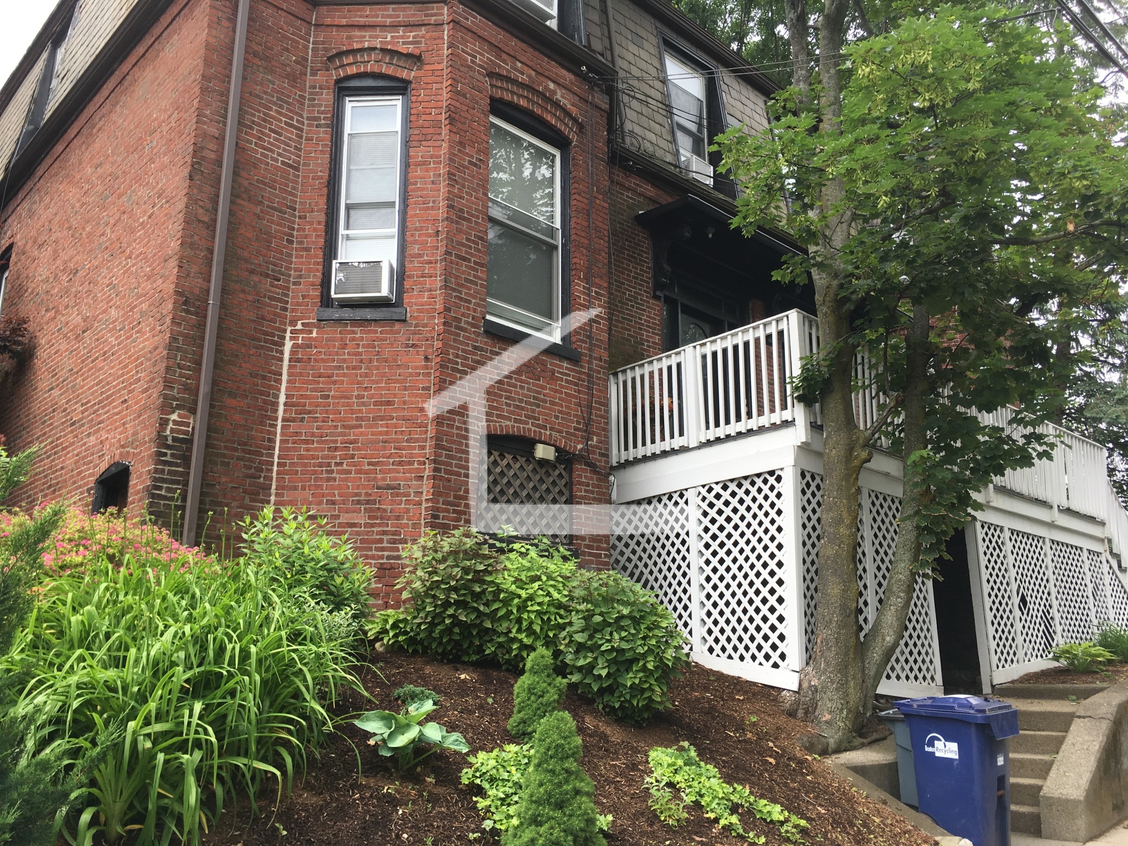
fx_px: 945
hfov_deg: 61.7
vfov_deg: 48.2
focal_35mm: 29
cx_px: 564
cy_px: 423
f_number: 2.2
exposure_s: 1/499
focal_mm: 4.15
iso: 25
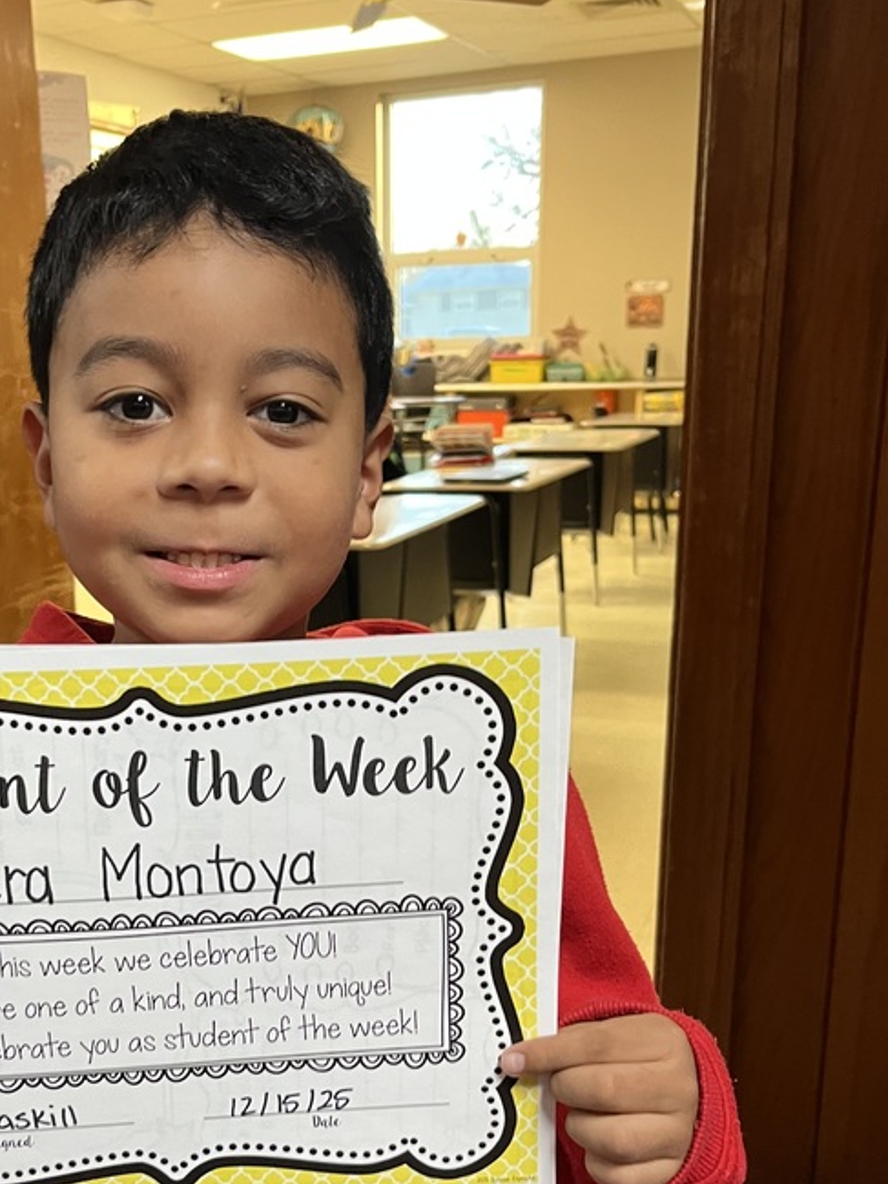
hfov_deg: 34.7
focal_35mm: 41
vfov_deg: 45.3
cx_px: 277
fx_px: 1402
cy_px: 763
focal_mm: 5.1
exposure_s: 1/60
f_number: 1.6
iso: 320
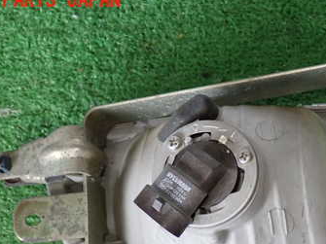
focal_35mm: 68
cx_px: 235
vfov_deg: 21.2
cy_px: 207
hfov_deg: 28.2
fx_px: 640
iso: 200
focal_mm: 6.83
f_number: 2.7
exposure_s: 1/40
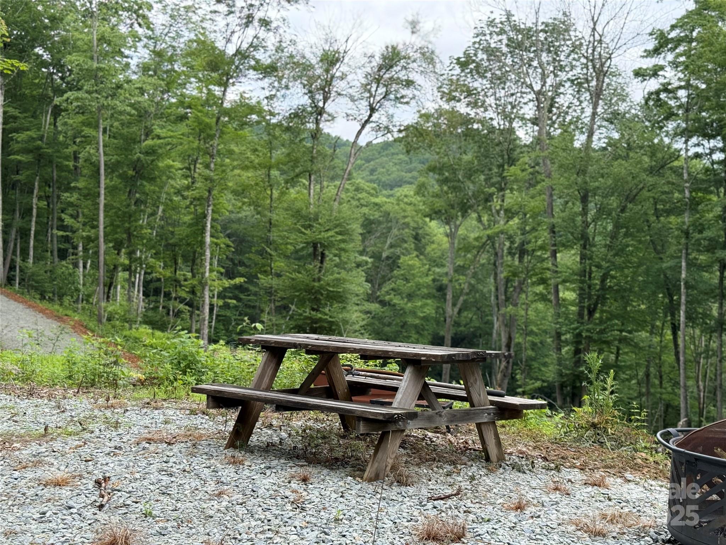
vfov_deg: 30.3
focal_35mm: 48
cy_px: 272
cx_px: 363
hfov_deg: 39.7
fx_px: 1007
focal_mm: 6.76
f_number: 1.78
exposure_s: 1/885
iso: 100
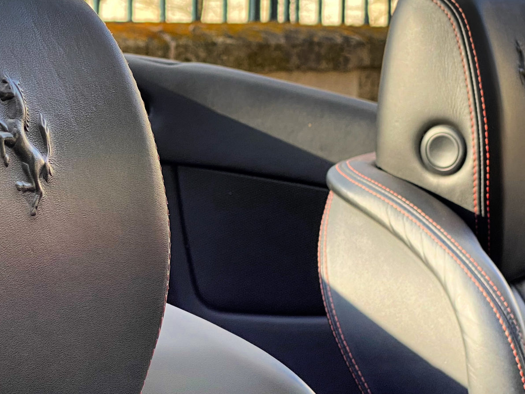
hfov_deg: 17.5
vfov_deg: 13.2
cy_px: 273
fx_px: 1698
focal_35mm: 112
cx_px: 190
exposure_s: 1/249
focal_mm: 6
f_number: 2
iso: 20
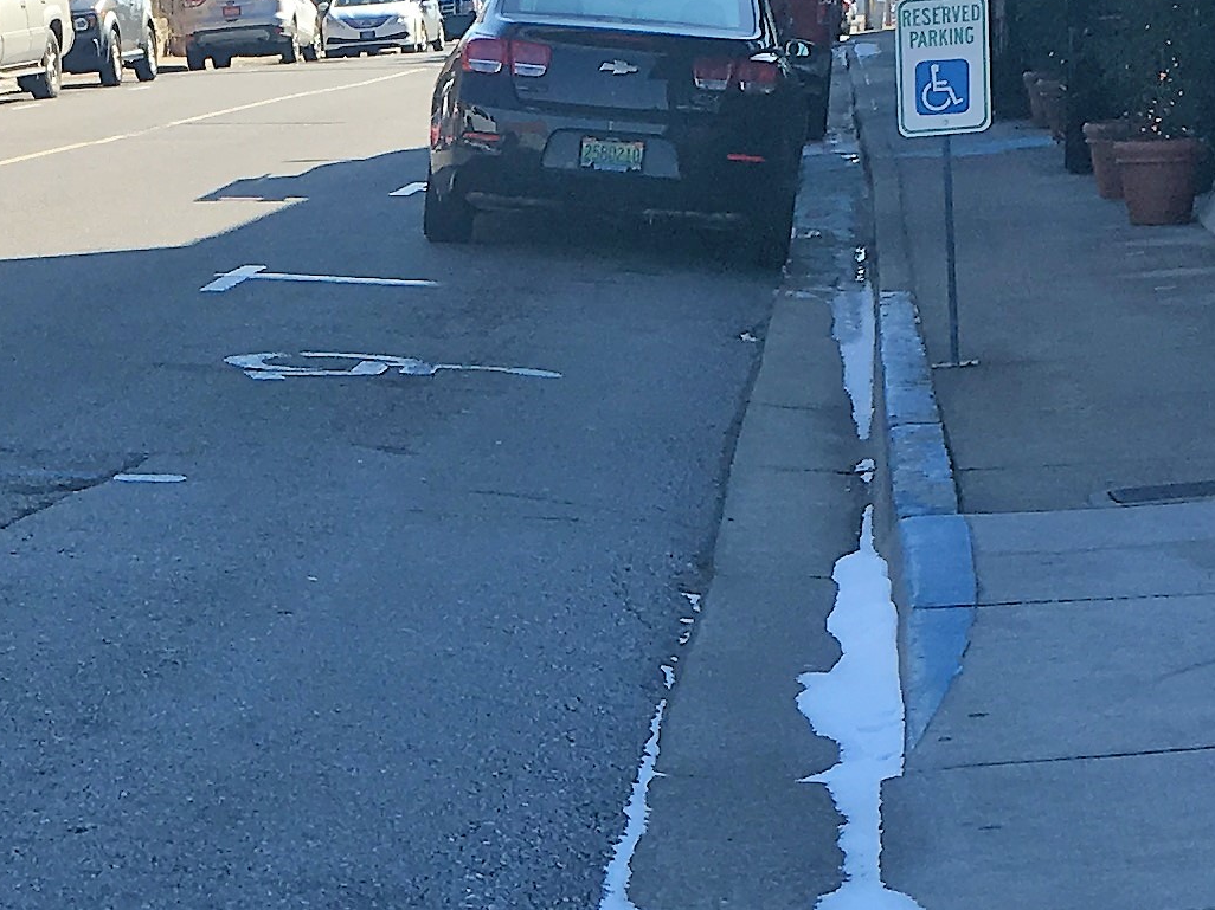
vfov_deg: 12.7
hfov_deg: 17.1
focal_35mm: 114
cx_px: 197
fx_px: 4000
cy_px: 1034
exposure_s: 1/712
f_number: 2.2
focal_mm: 4.15
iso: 25
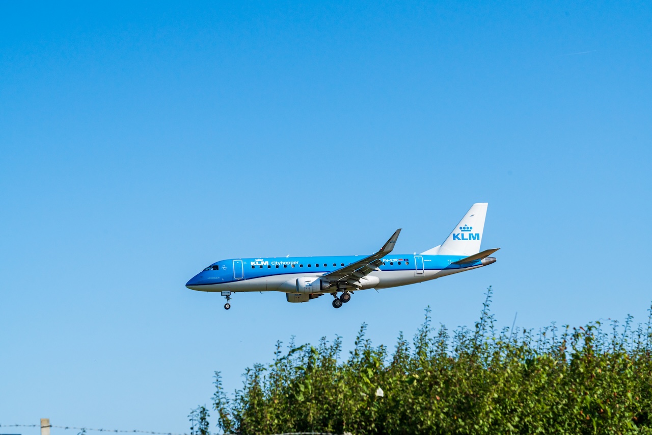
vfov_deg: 13.0
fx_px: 1901
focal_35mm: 105
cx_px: 326
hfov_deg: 19.5
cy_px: 218
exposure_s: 1/1250
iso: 400
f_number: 11
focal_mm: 105
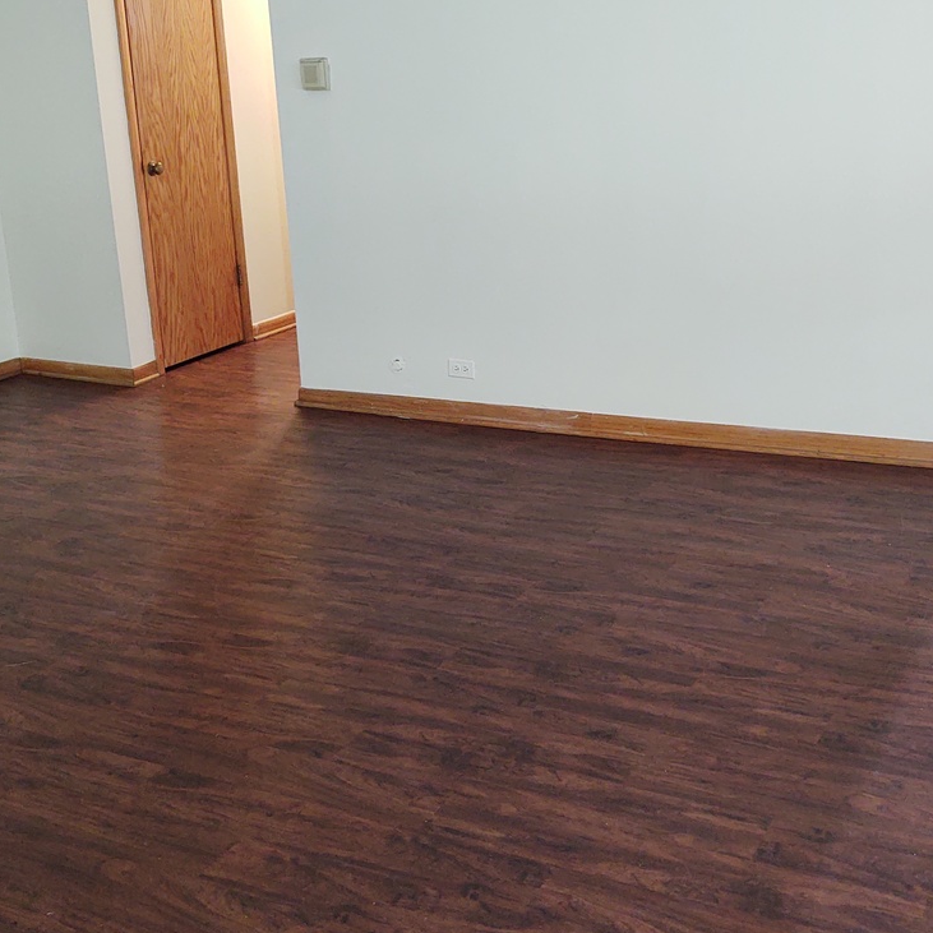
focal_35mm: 47
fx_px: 1433
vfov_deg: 36.0
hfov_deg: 36.1
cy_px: 402
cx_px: 444
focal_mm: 4.75
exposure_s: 1/33
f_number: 1.7
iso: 513
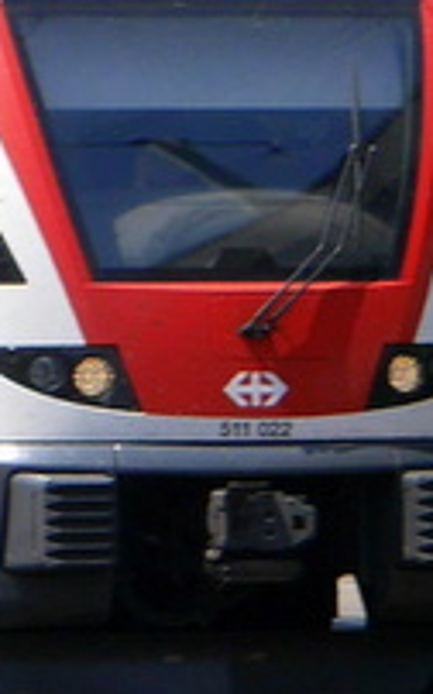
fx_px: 9265
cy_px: 153
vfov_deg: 4.3
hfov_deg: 2.6
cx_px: -849
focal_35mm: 490
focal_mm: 39
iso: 160
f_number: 8
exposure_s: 1/320
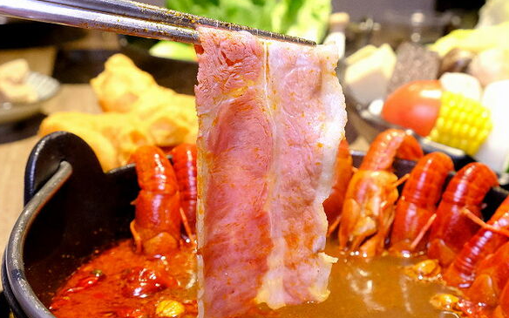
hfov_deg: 43.4
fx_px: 638
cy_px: 192
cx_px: 291
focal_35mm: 46
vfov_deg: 27.9
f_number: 5.6
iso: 3200
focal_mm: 20.5
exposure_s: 1/160
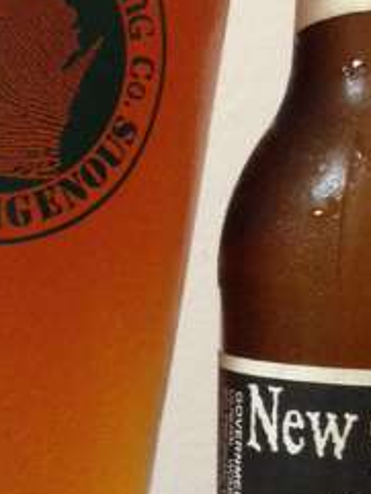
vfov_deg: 16.8
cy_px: 301
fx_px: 1670
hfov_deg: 12.7
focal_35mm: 117
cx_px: 178
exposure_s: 1/20
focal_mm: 4.12
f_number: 2.4
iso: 400
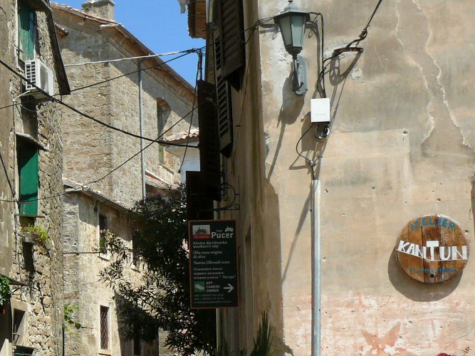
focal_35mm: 84
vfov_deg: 17.5
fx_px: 1152
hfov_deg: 21.9
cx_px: -61
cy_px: 266
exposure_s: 1/200
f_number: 5.6
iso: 100
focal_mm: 7.4
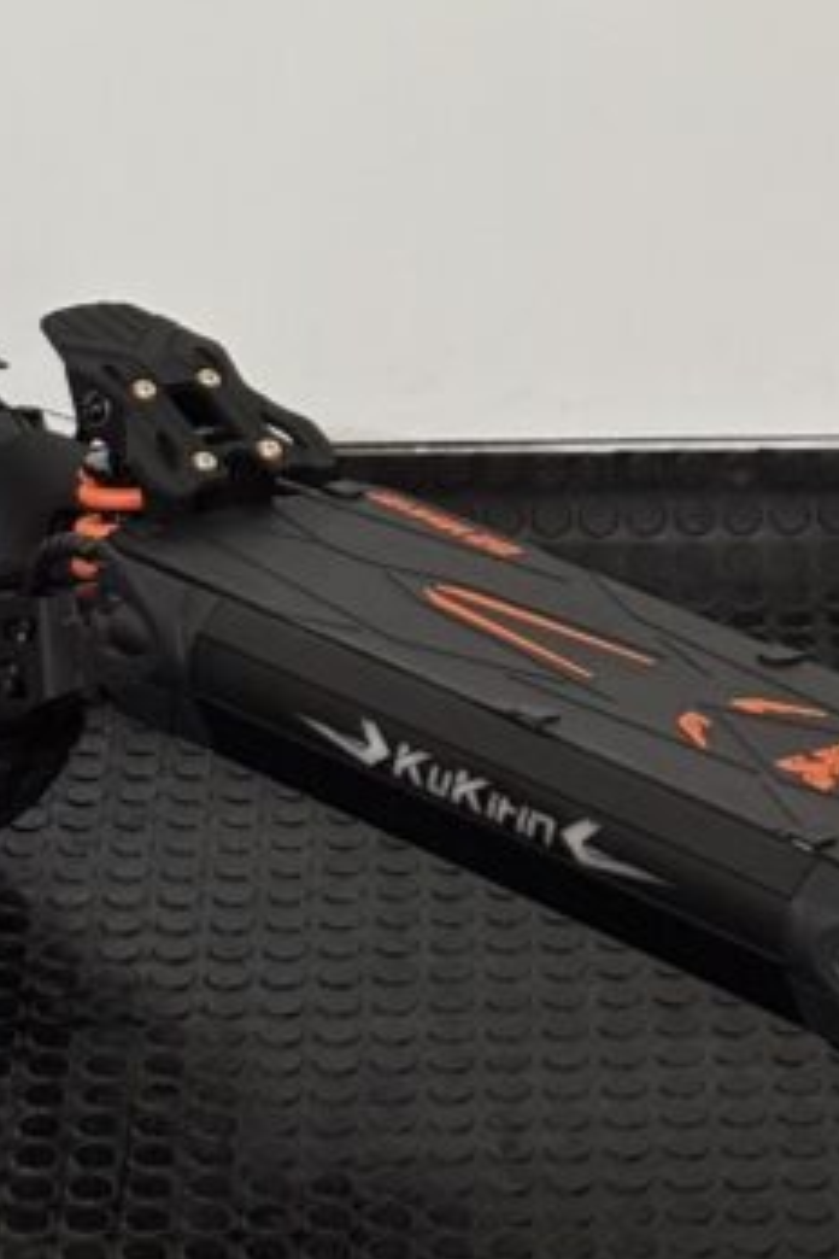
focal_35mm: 159
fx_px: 5558
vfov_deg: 12.8
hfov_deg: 8.6
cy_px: 18
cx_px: 763
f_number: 1.6
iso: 200
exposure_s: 1/40
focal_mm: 5.96
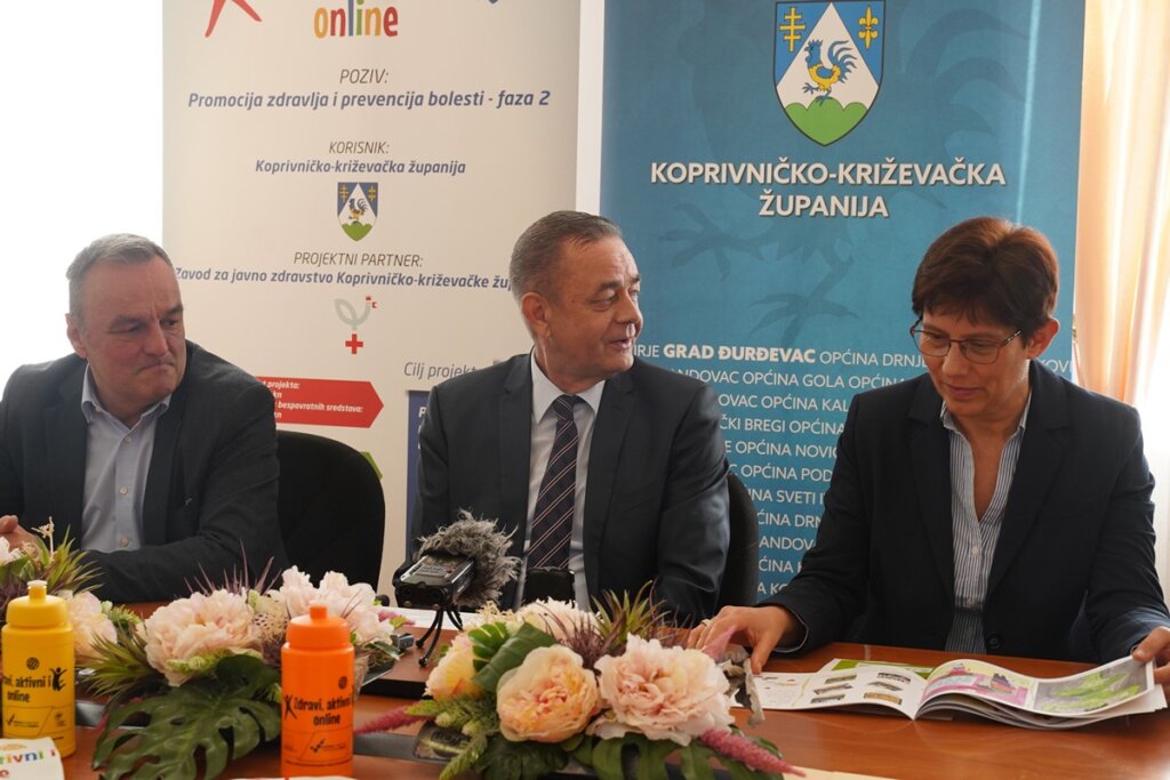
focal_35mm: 64
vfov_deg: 21.2
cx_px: 585
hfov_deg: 31.4
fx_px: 2080
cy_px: 390
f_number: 9
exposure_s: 1/50
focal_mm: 64
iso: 1250
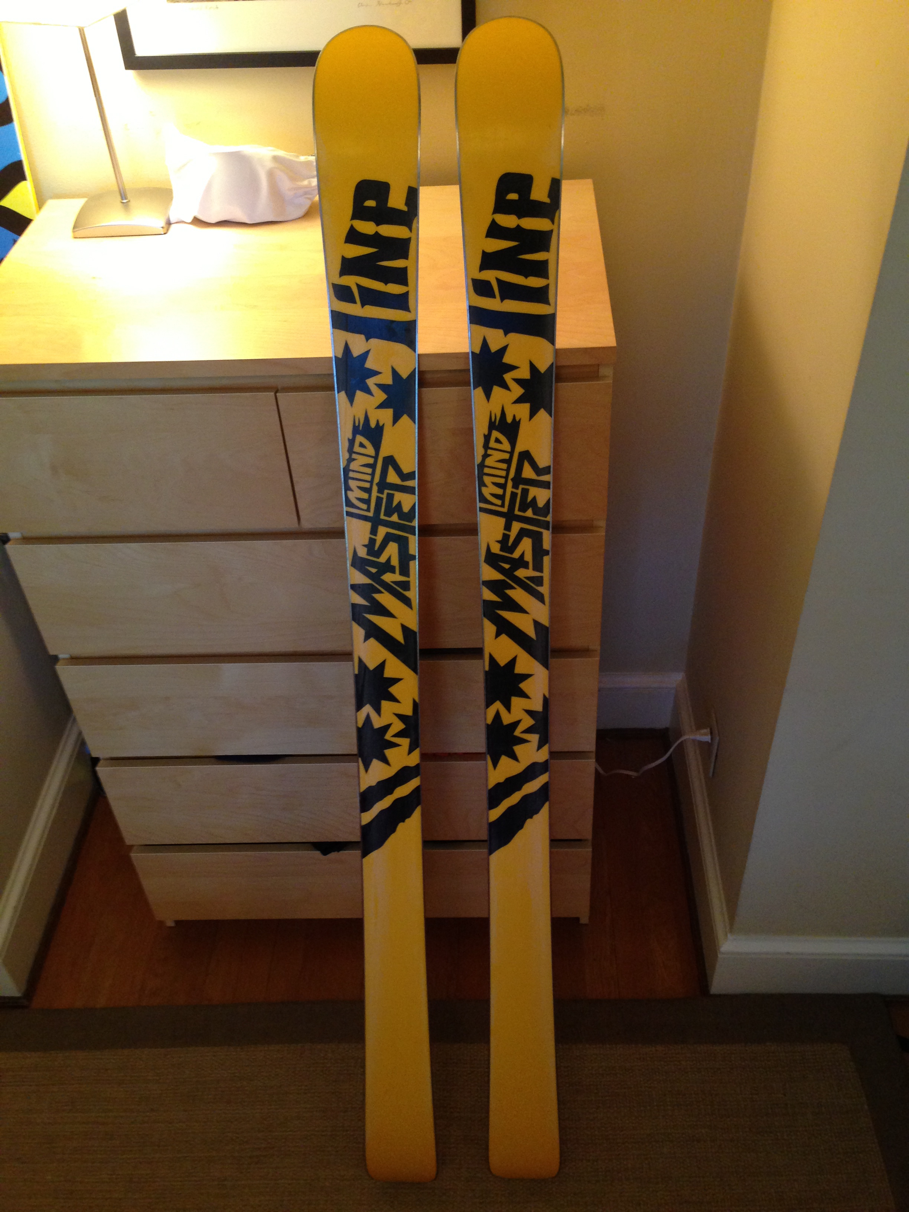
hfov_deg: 42.9
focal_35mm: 33
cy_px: 606
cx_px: 454
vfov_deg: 55.4
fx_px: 1155
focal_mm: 4.13
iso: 200
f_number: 2.4
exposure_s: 1/20
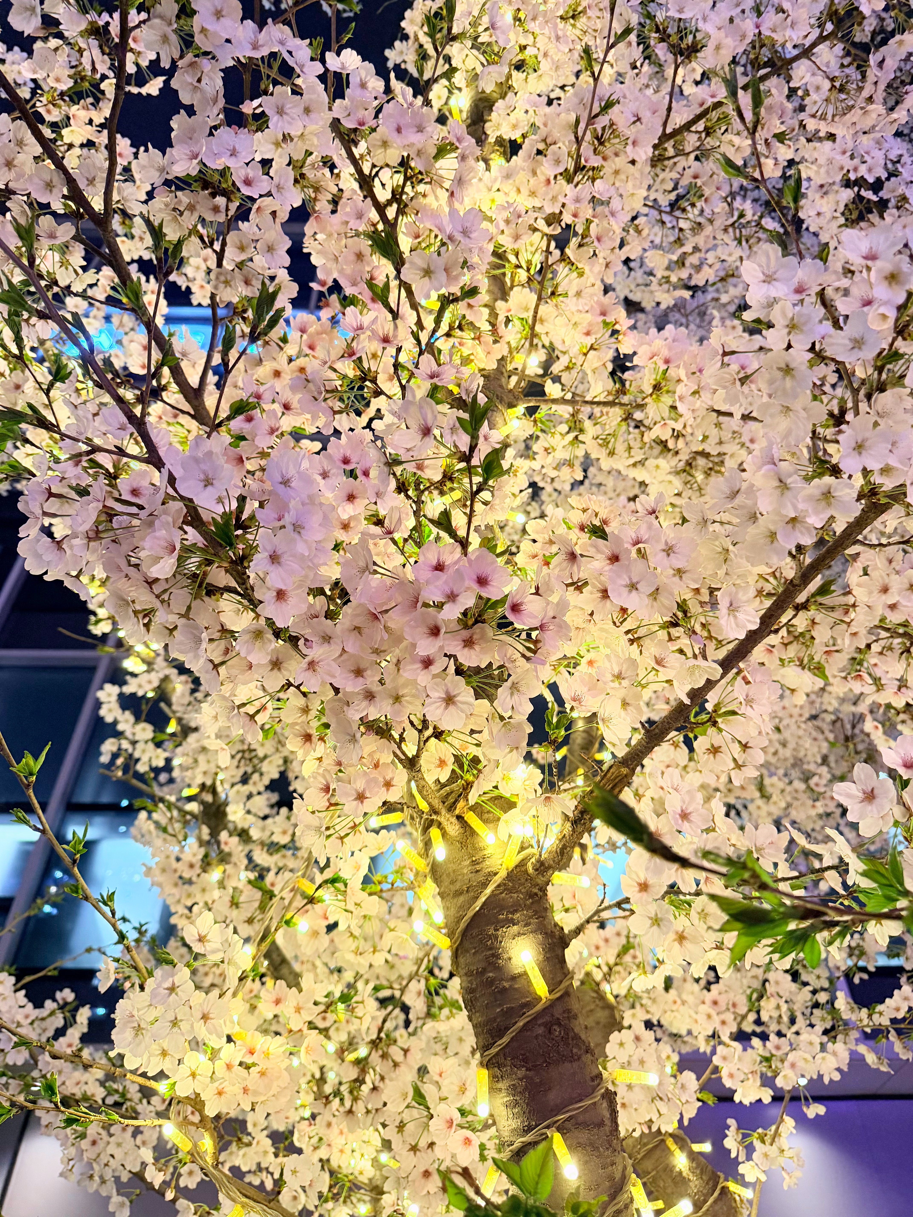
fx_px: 844
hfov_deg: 56.8
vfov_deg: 71.6
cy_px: 608
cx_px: 456
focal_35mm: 24
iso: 250
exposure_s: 1/50
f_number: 1.78
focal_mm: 6.76
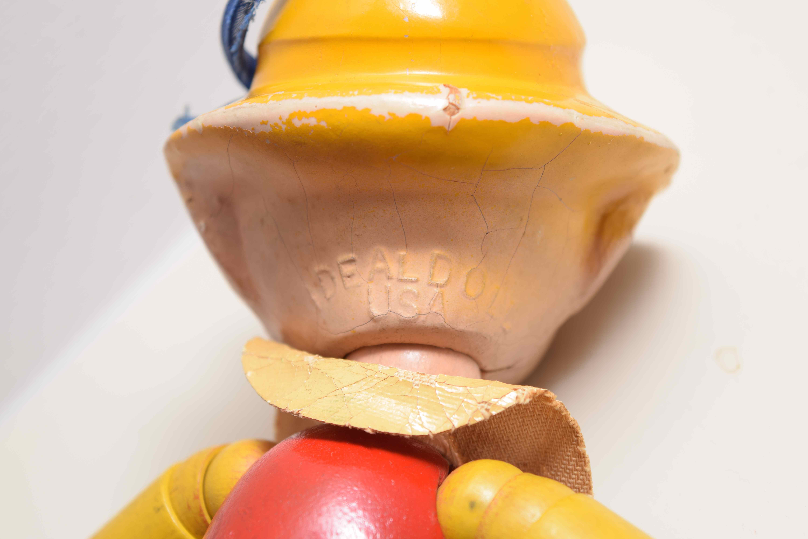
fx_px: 1852
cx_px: 404
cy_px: 270
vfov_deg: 16.6
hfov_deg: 24.6
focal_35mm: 82
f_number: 5.6
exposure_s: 1/60
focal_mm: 55
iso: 100
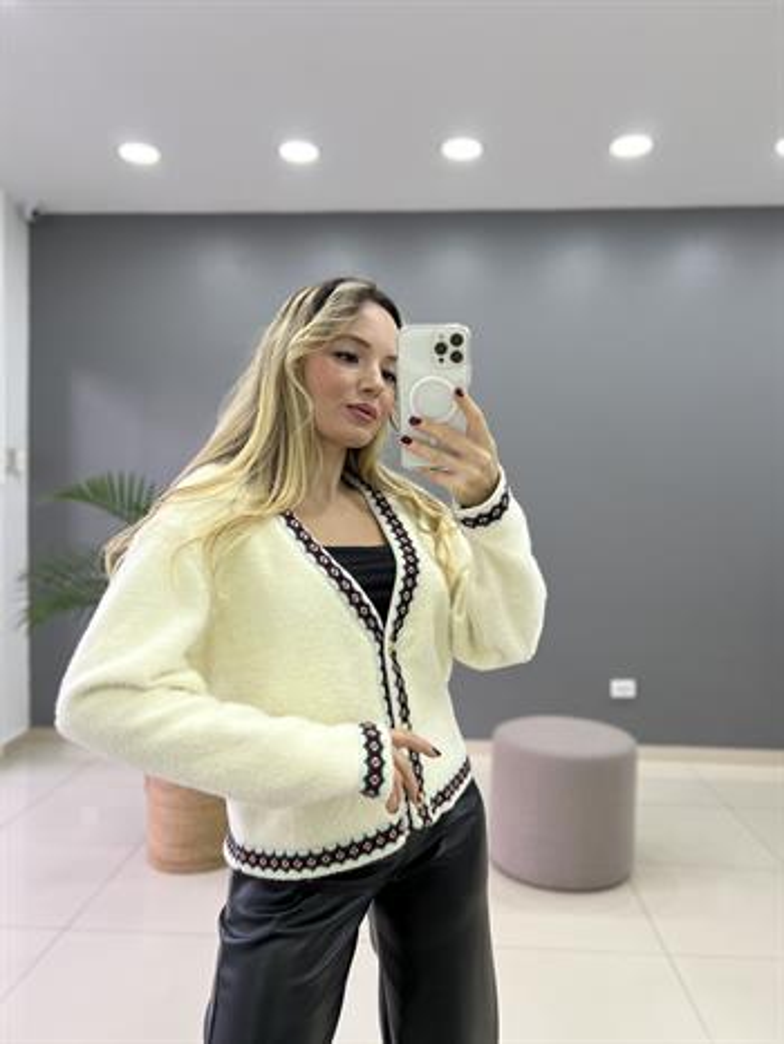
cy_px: 522
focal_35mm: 26
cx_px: 392
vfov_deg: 67.3
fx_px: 784
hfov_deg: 53.1
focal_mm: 5.7
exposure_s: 1/100
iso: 100
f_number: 1.5
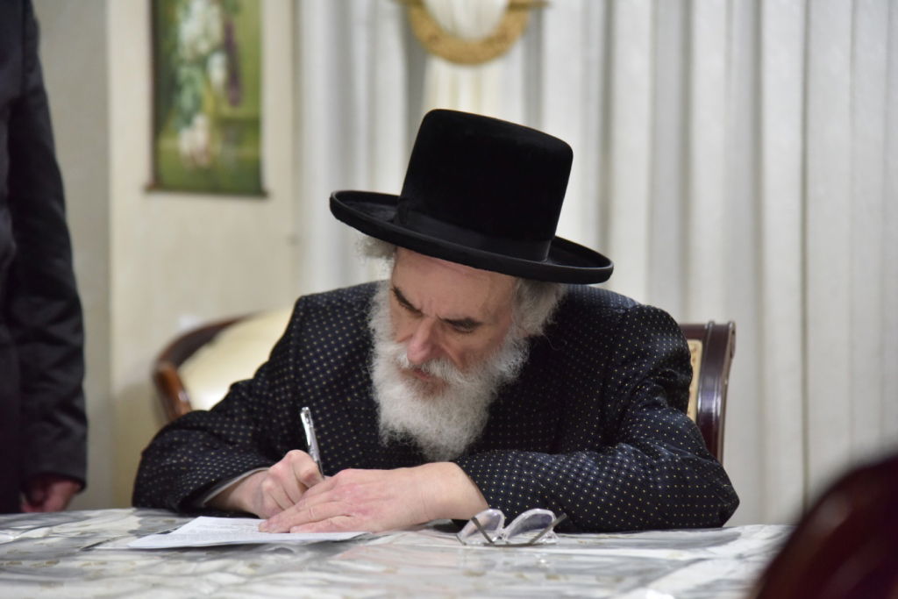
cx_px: 449
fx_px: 2994
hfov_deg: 17.1
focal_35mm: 120
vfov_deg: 11.4
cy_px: 300
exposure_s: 1/160
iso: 2000
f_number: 4
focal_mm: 120
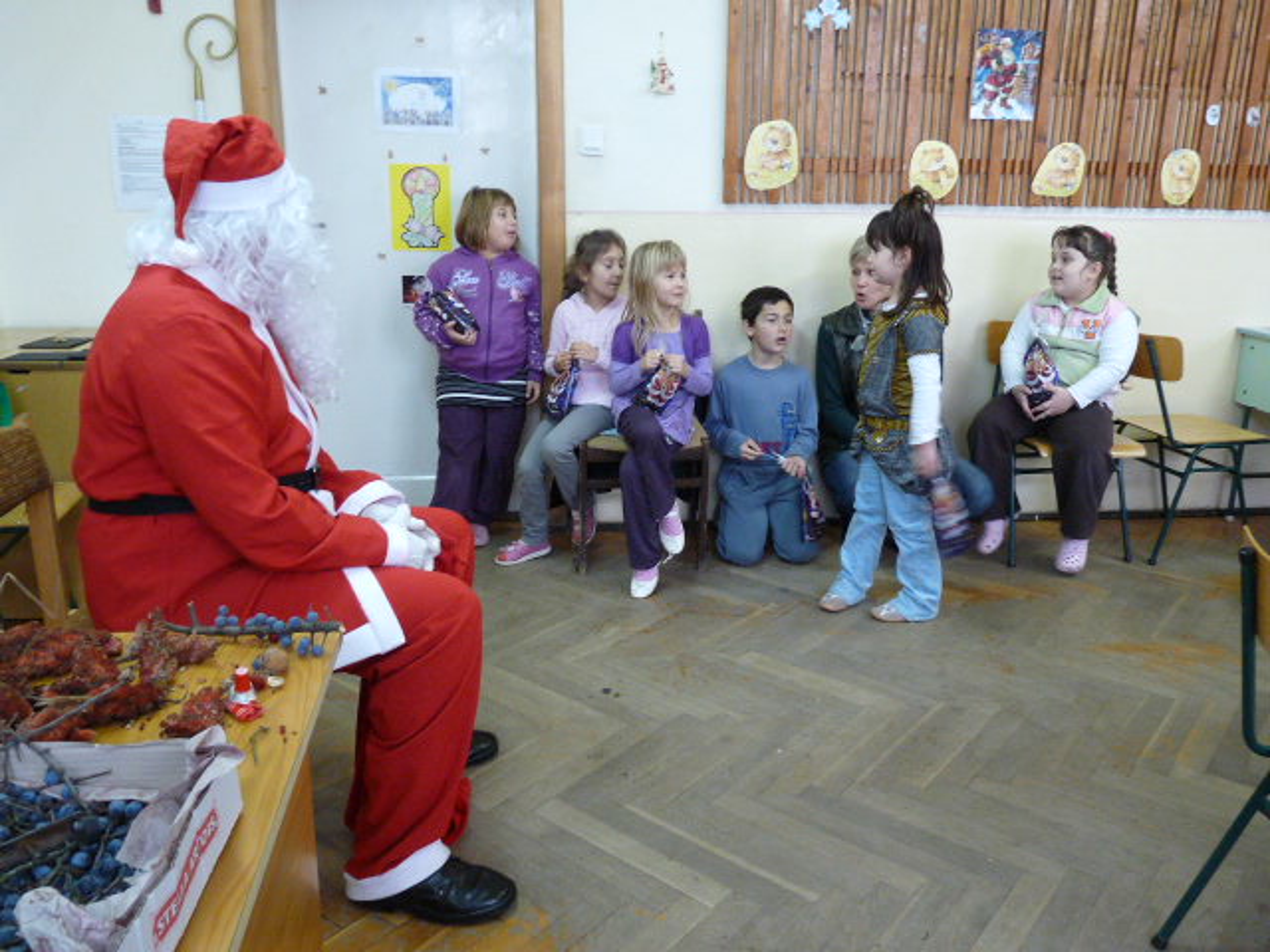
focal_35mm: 27
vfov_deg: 51.4
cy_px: 476
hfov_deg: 65.3
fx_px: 991
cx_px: 635
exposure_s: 1/25
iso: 400
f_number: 2.8
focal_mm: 4.8
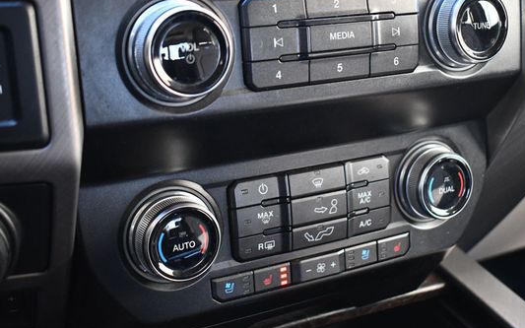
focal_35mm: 55
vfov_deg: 23.5
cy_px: 139
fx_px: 787
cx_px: 299
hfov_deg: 36.8
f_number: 4.2
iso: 2500
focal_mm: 30
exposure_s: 1/125
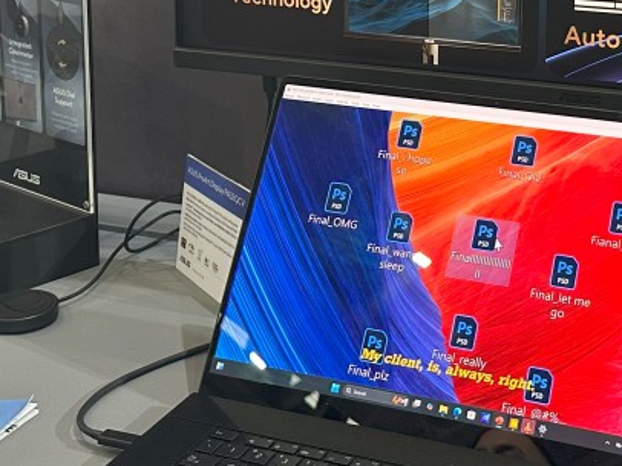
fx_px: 1275
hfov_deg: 27.0
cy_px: 5
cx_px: 478
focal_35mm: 71
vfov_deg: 20.1
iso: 200
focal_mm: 6.86
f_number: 1.78
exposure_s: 1/110
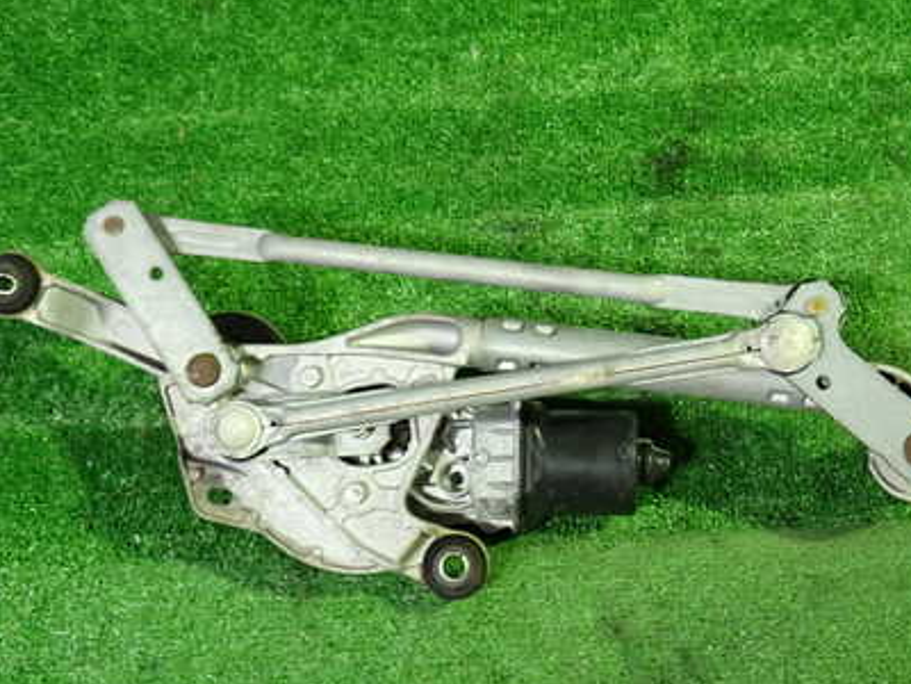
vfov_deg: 32.1
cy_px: 294
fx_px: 1184
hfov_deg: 41.8
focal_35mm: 45
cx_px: 569
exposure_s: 1/30
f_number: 2.3
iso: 500
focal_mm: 5.4
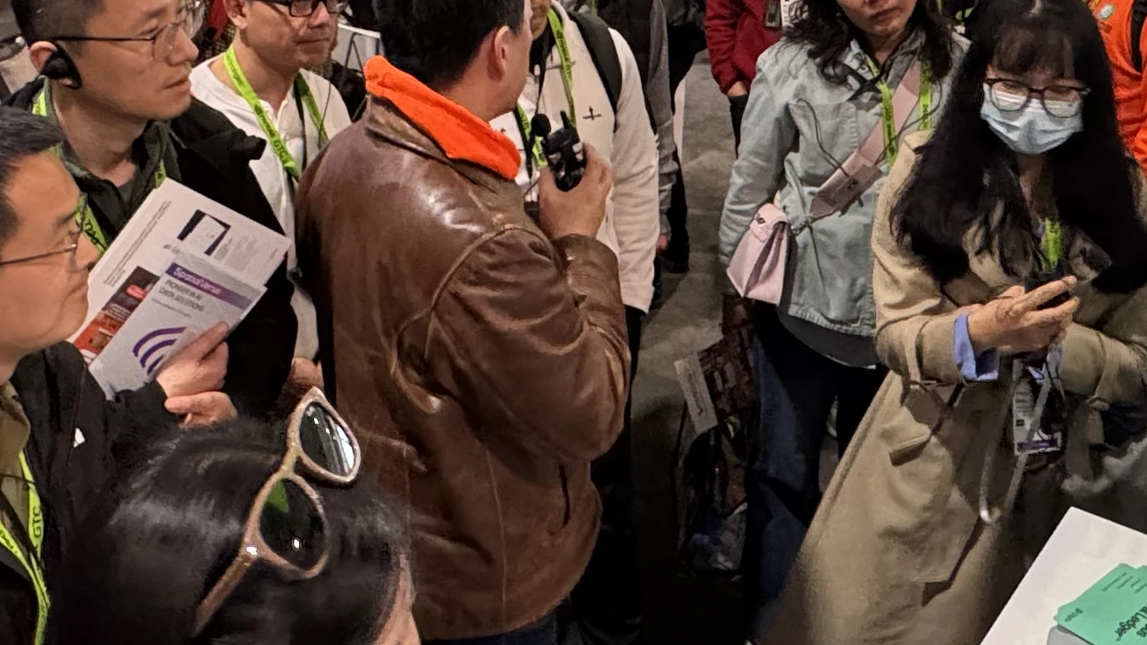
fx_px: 1430
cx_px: 635
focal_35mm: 47
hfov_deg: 43.7
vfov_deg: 24.0
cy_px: -47
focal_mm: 2.22
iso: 640
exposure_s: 1/60
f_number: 2.2
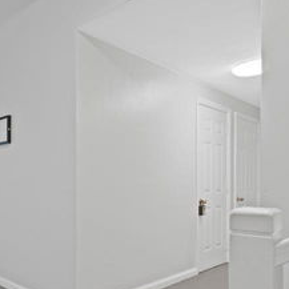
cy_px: 179
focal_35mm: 30
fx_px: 283
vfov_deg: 53.5
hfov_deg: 44.2
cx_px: -13
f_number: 8
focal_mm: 10
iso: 250
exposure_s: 1
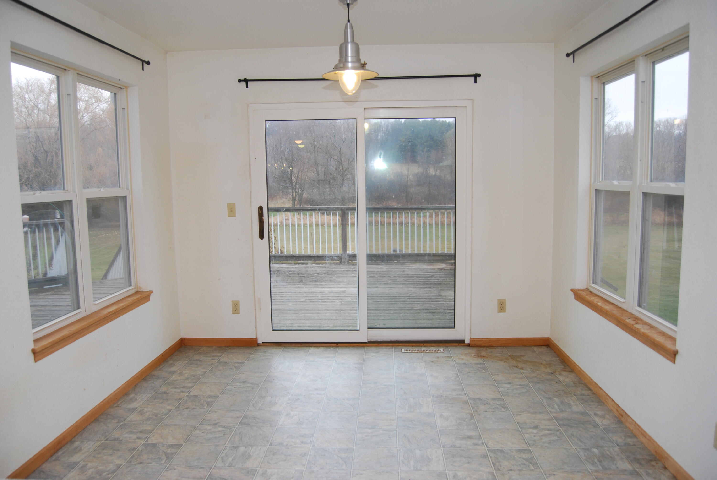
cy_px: 240
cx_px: 358
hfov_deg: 67.3
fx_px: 538
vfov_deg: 48.0
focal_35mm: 27
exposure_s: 1/80
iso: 200
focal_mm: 18
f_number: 4.5
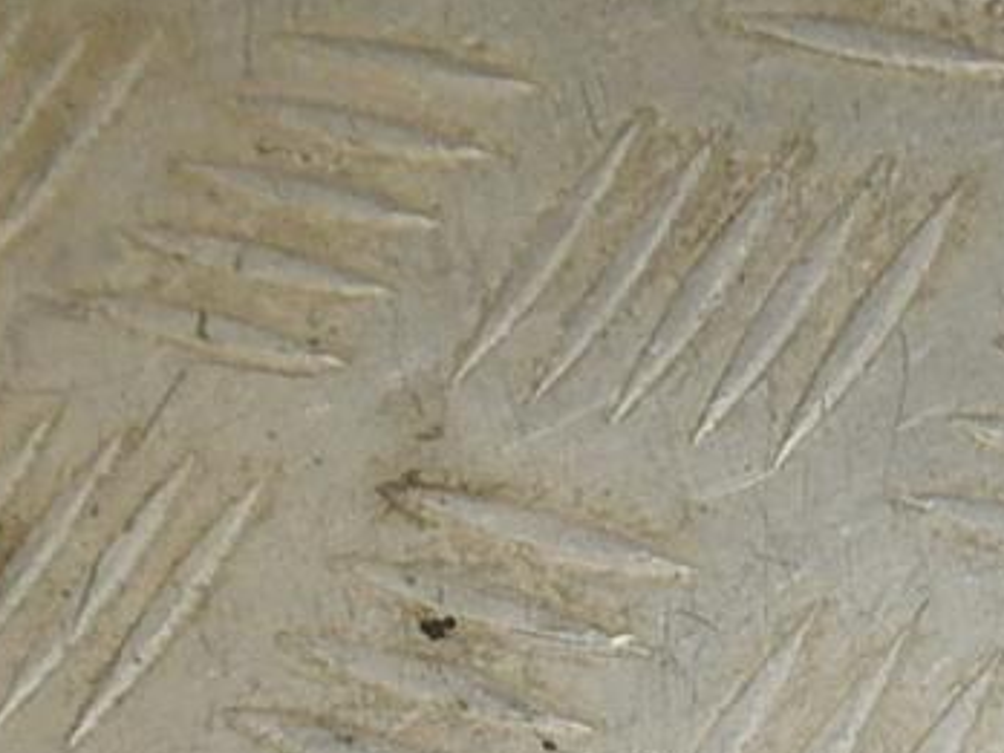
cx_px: 744
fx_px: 3364
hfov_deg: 16.9
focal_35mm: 116
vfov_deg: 11.8
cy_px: 1362
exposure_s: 1/30
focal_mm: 5
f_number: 3.9
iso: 200
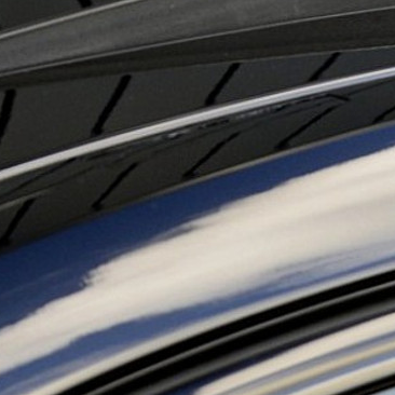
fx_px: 3279
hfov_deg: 6.8
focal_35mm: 254
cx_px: -180
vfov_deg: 6.8
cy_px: -208
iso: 400
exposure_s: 1/60
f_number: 8
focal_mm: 38
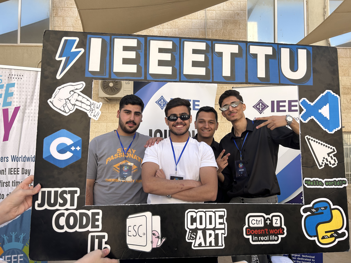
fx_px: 264
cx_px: 176
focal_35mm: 26
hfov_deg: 67.3
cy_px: 132
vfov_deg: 53.1
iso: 50
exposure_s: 1/1575
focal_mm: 5.7
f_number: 1.5
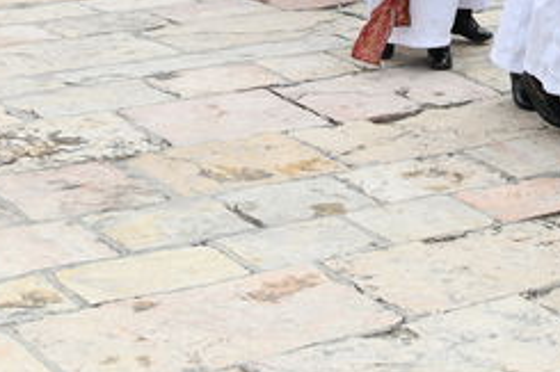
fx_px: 2130
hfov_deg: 14.8
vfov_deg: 9.3
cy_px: -382
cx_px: 546
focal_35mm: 137
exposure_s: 1/1250
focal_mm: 24
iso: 200
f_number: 4
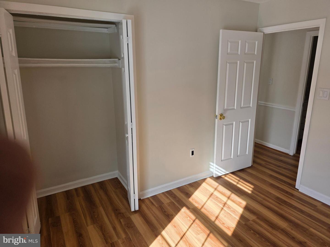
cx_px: 165
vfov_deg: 58.9
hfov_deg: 73.9
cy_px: 124
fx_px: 219
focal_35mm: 23
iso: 50
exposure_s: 1/359
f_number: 1.7
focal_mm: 6.3
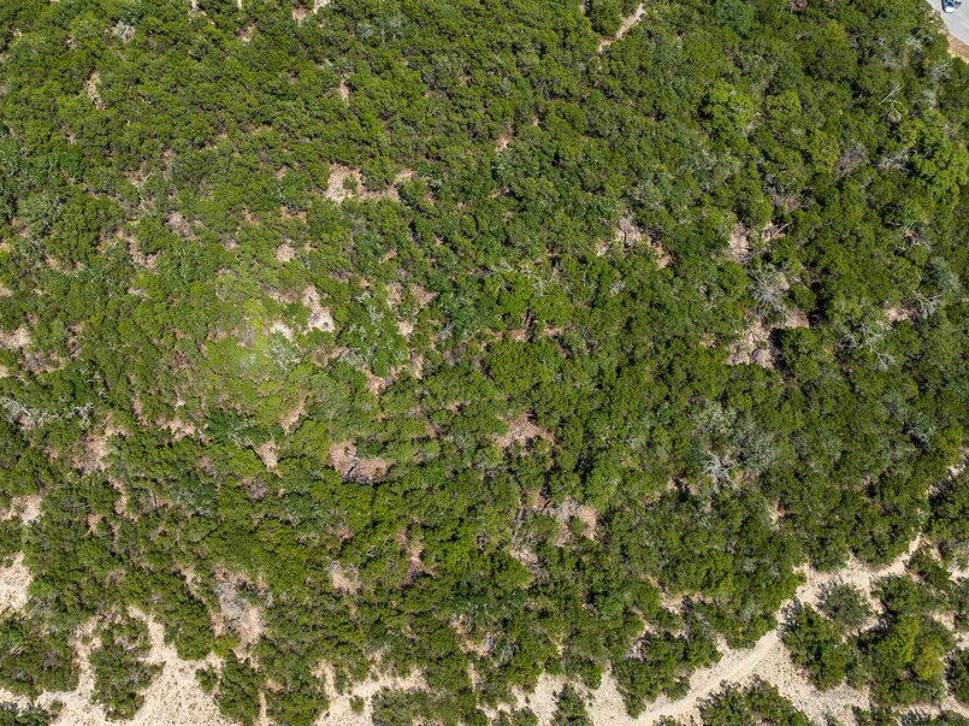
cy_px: 372
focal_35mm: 43
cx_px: 362
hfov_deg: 43.5
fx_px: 1203
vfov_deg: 33.6
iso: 100
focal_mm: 12.29
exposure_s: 1/2500
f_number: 2.8
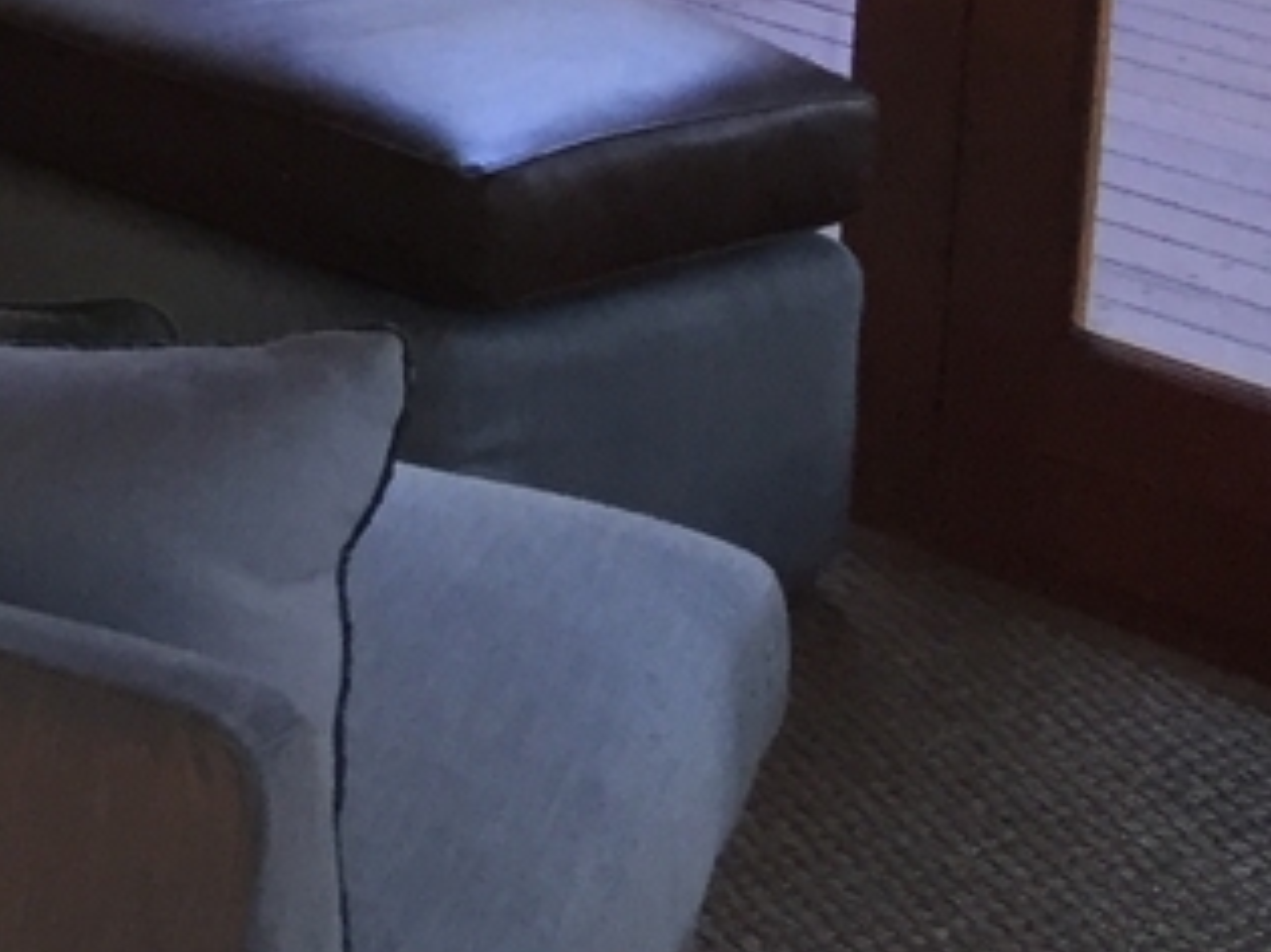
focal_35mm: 118
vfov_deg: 12.0
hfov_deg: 14.1
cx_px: -1263
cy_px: -472
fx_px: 4331
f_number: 2.2
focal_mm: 4.15
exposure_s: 1/33
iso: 80
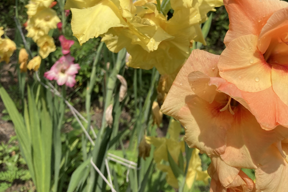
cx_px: 190
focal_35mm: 45
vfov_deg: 28.9
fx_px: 360
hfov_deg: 43.0
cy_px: 26
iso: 25
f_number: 1.8
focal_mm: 4
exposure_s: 1/3690
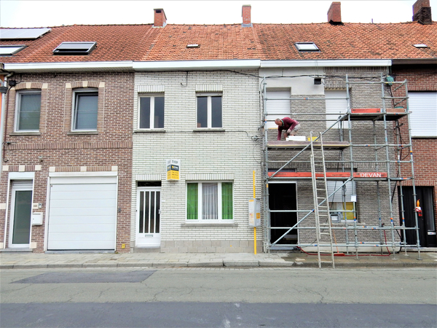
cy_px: 164
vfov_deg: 54.9
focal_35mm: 25
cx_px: 218
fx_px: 316
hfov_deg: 69.4
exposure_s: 1/320
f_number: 3.7
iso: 125
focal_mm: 4.5
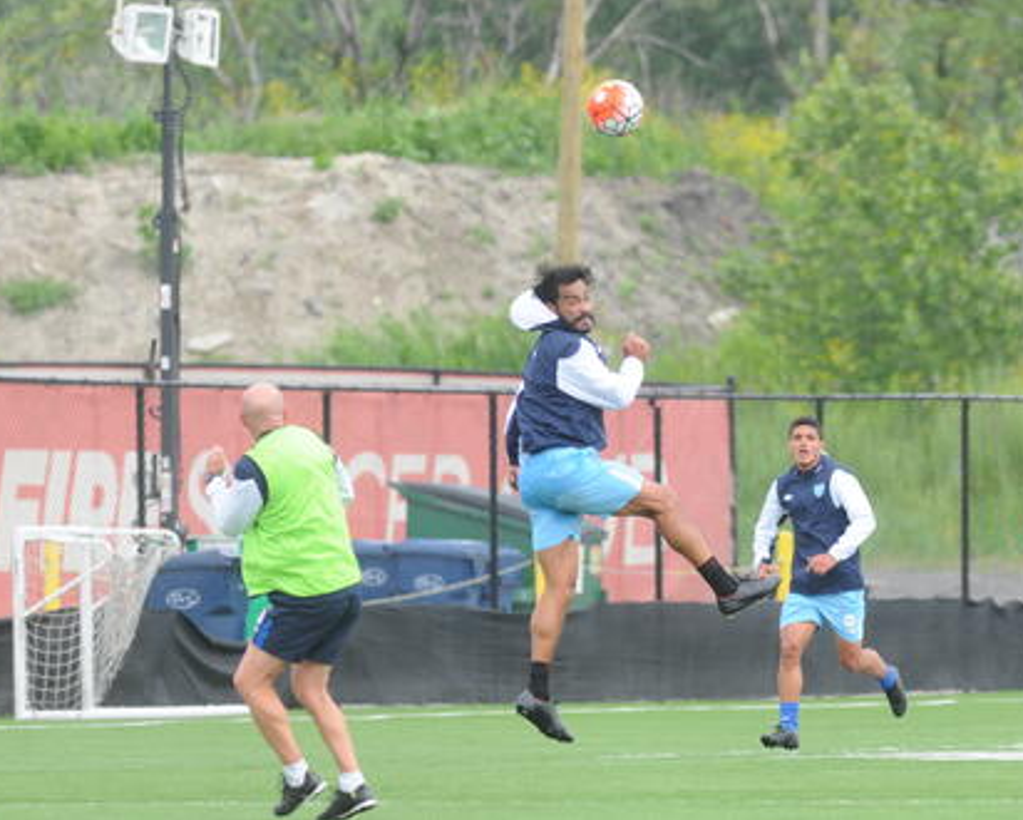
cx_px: 546
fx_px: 15509
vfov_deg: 3.0
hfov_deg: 3.8
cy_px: 410
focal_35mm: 512
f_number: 7.1
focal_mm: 300
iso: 400
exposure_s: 1/640
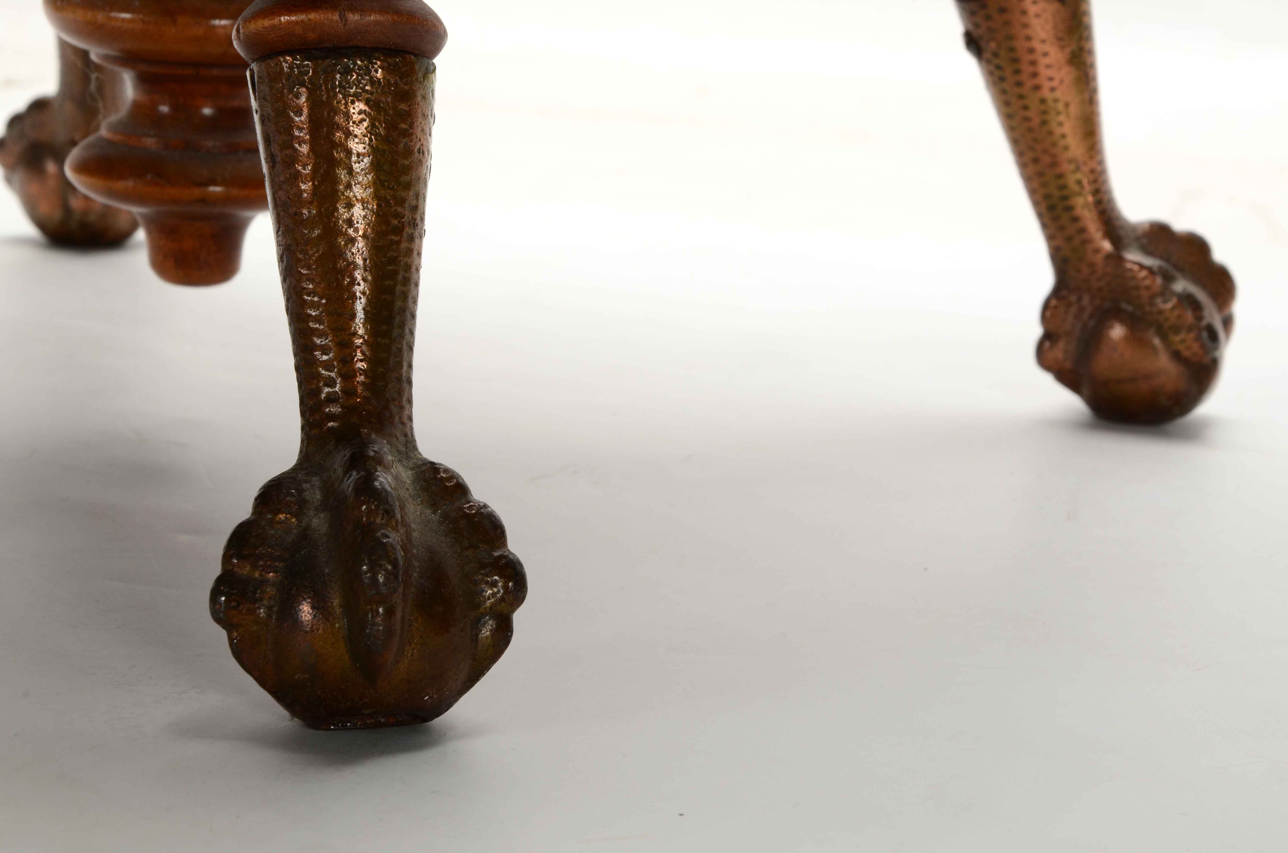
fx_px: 4284
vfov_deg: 11.4
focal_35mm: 120
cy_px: 426
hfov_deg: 17.1
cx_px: 644
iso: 200
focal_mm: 80
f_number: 18
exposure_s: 1/160
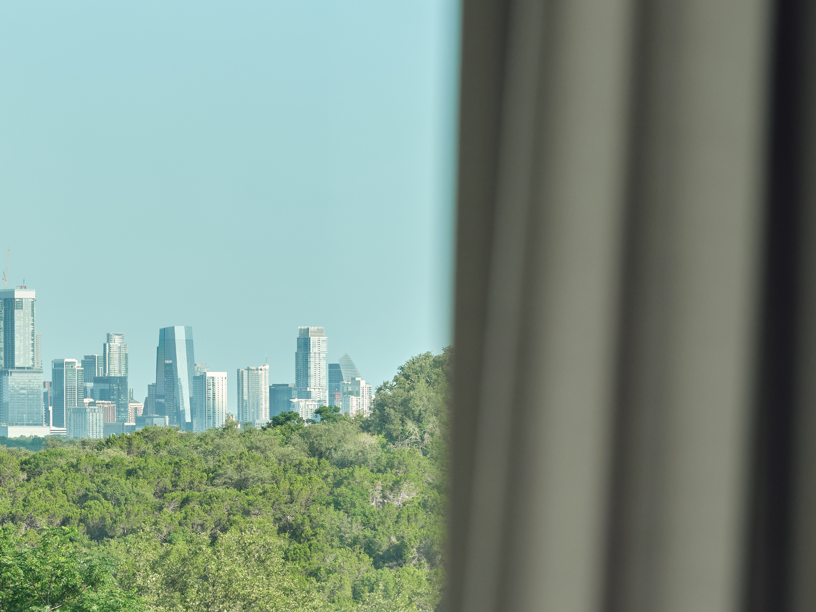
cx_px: 34
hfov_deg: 10.4
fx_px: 4432
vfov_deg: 7.9
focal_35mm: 188
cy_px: 520
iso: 640
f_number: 5.6
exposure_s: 1/640
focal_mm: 100
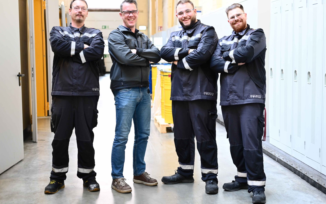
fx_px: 364
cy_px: 99
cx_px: 163
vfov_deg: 31.2
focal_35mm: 41
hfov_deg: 48.2
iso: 1000
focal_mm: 40
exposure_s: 1/60
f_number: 2.2
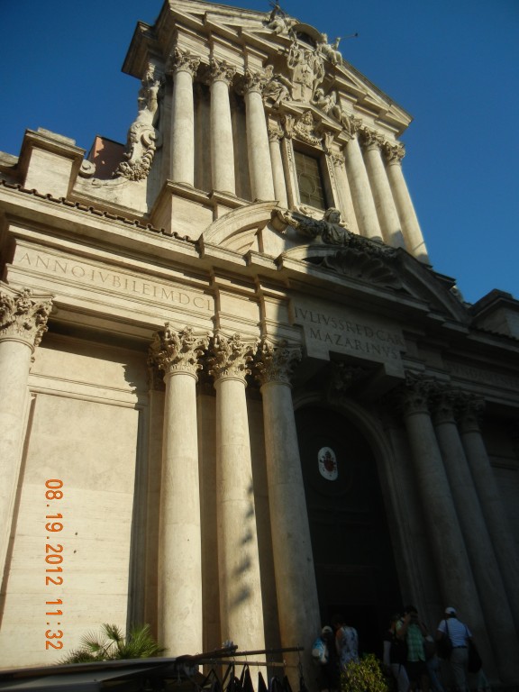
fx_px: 600
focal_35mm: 30
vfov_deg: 60.0
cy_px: 346
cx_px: 260
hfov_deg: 46.8
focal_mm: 5.4
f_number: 7
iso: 160
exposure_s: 1/460
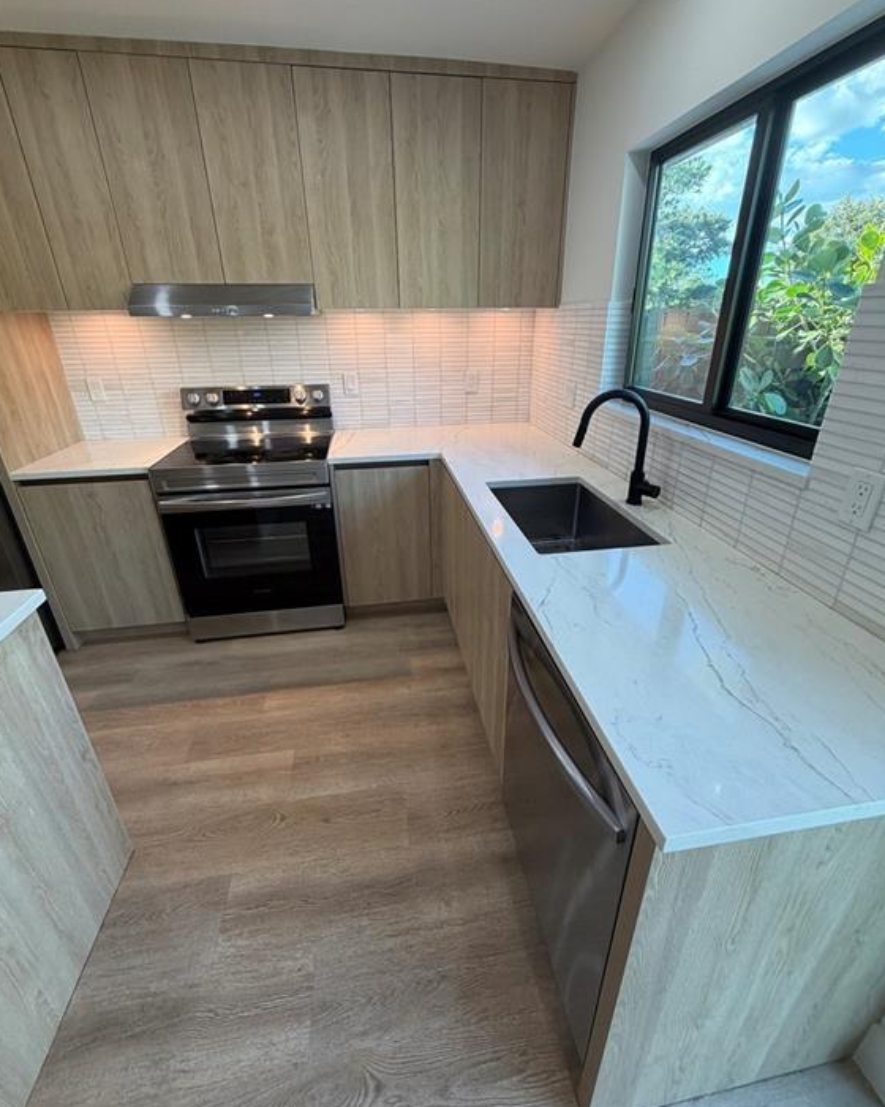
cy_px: 533
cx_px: 447
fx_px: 491
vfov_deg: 96.8
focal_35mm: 15
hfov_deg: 84.0
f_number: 2.2
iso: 160
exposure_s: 1/120
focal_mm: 2.22
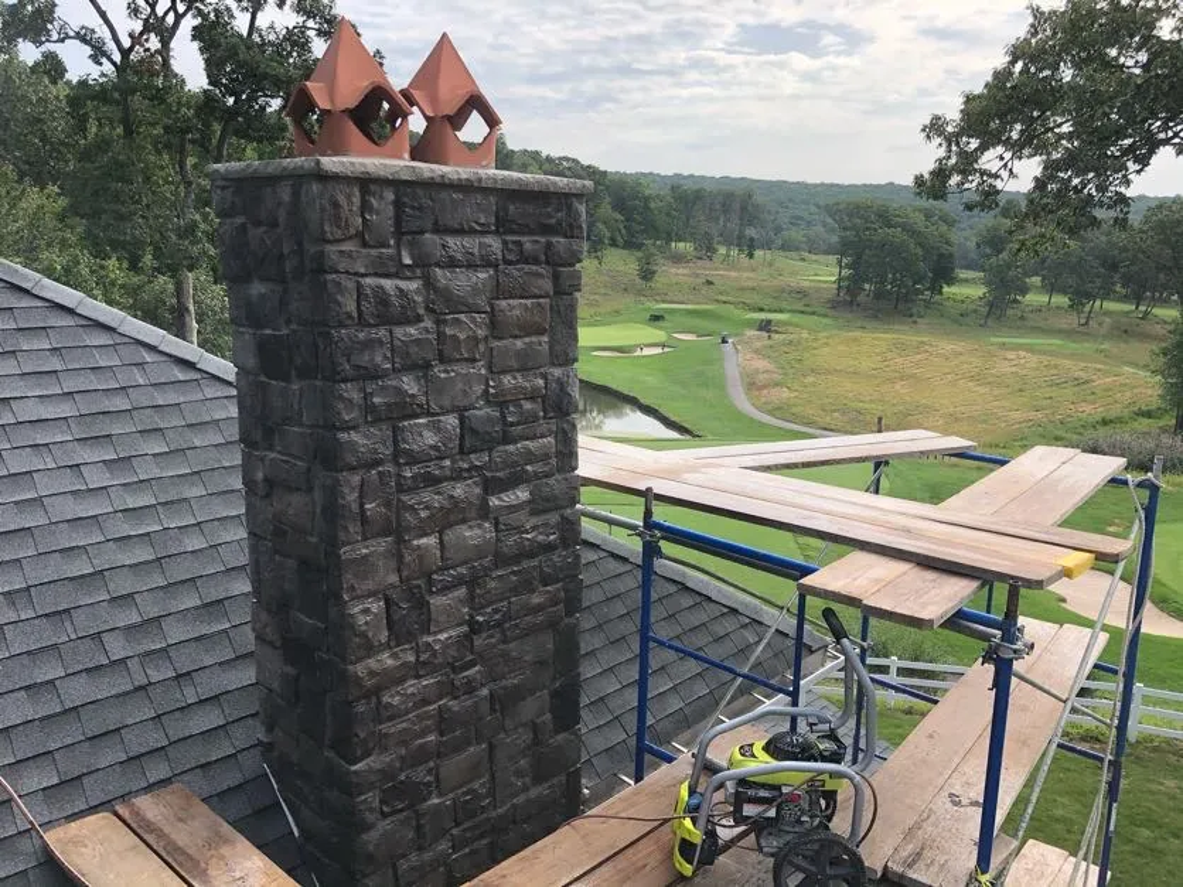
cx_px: 592
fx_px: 957
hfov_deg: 63.4
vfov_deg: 49.7
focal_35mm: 28
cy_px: 444
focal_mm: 4
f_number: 1.8
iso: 20
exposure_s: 1/934
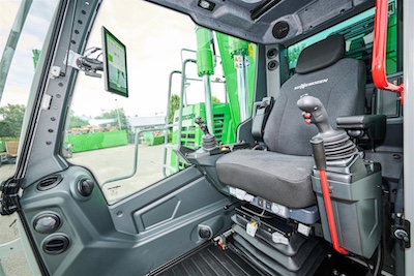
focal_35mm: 14
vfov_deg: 81.3
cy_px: 138
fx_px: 161
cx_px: 207
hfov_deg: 104.2
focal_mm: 14
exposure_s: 1/80
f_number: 8
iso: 800
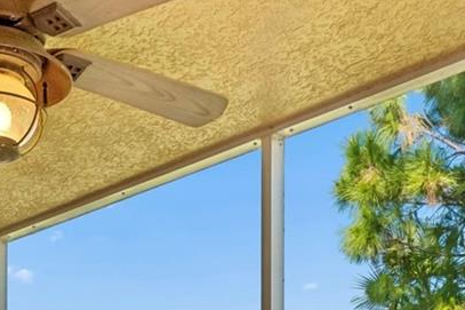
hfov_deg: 33.1
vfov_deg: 20.2
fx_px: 762
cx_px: 102
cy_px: 444
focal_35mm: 59
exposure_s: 1/200
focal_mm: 10
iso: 100
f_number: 7.1
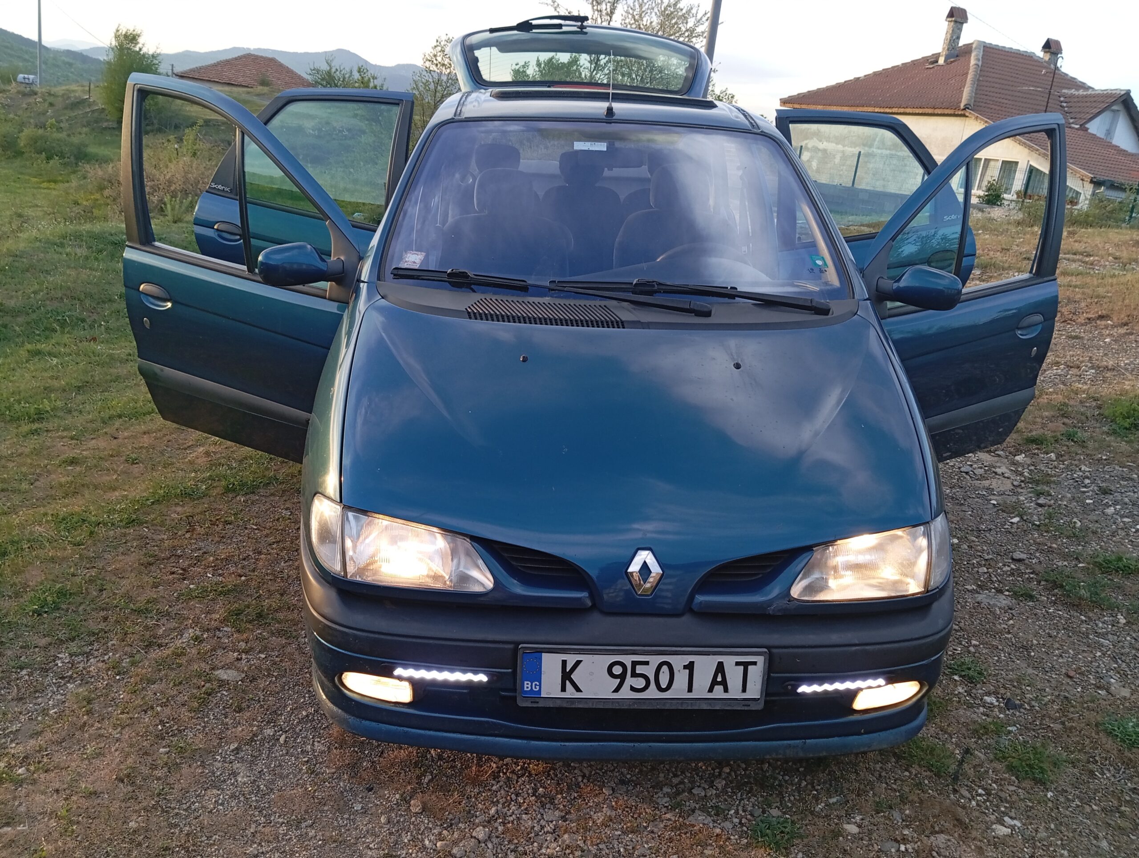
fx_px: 923
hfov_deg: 63.4
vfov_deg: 49.9
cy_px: 429
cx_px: 570
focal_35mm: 28
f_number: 1.8
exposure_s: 1/100
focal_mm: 4.25
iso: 55
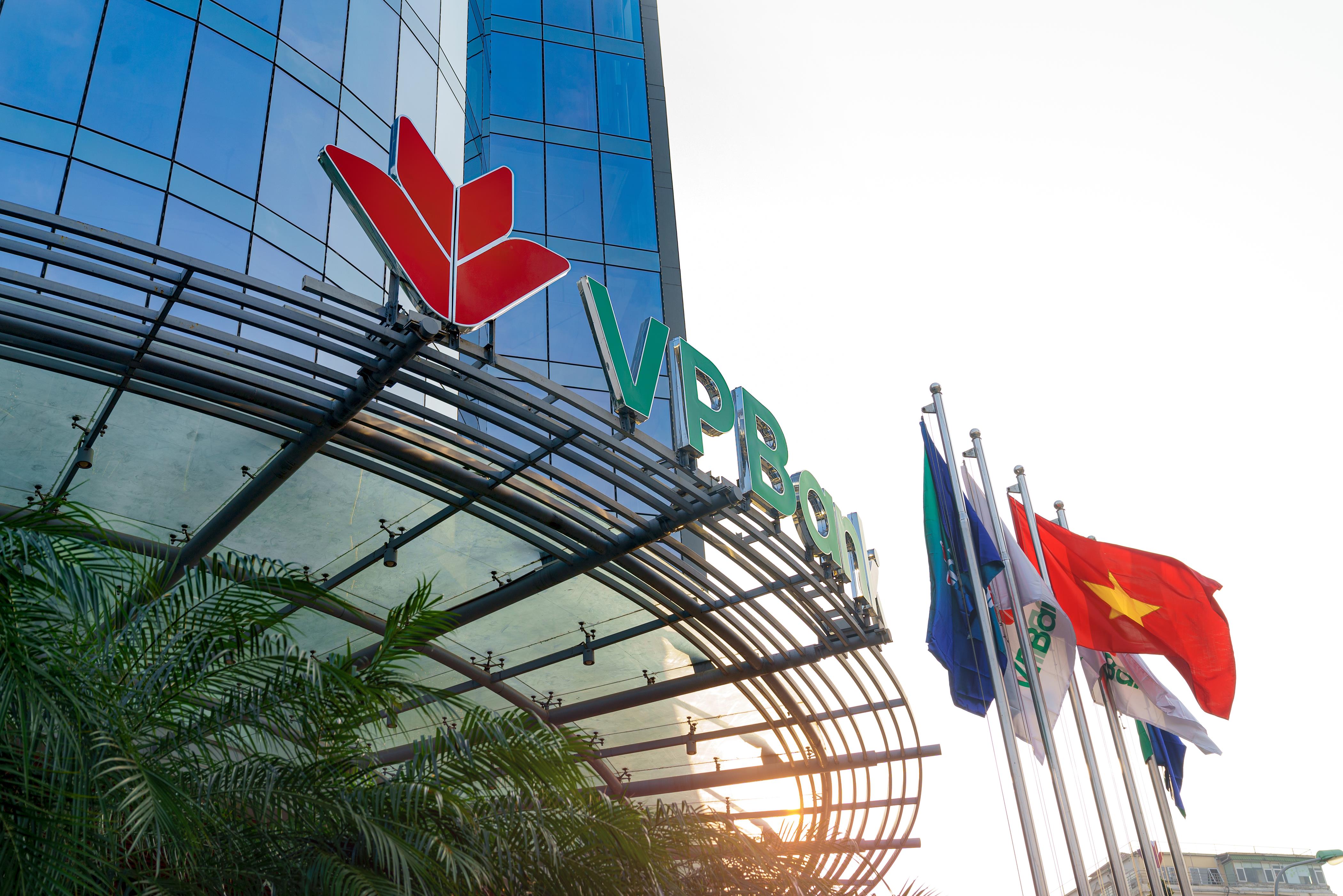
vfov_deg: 35.1
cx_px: 672
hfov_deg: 50.7
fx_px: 1418
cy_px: 448
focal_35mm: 38
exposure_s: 1/250
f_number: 5.6
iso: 160
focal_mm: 38
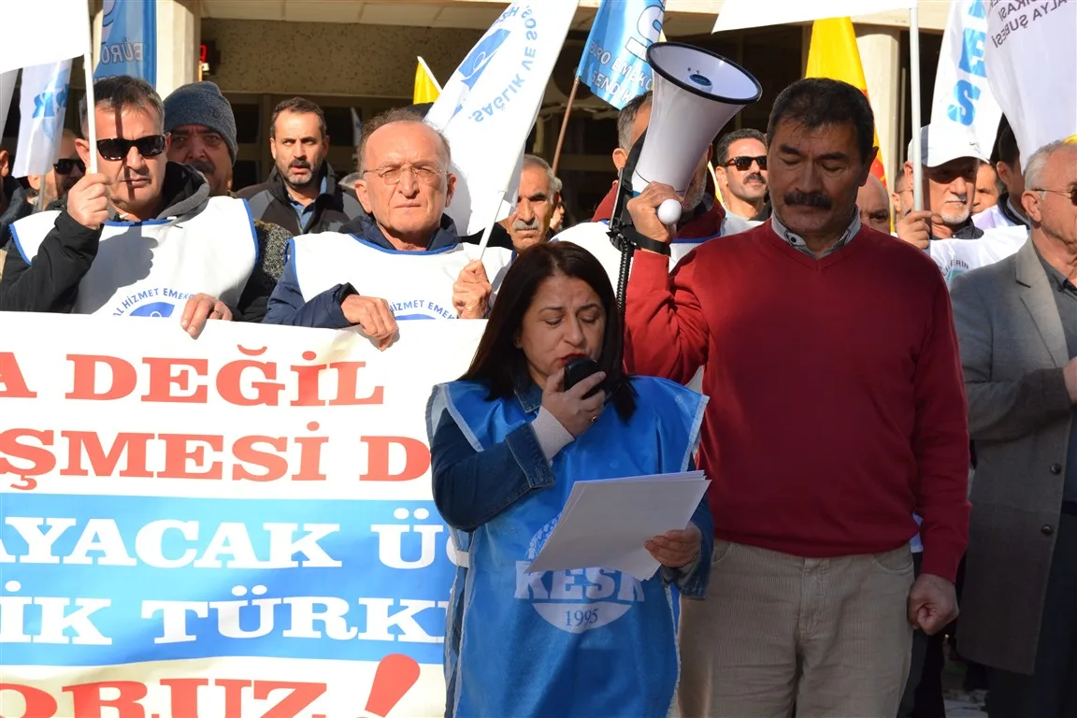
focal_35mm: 82
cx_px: 538
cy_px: 359
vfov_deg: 16.6
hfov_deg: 24.6
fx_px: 2468
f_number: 10
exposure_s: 1/200
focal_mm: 55
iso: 100
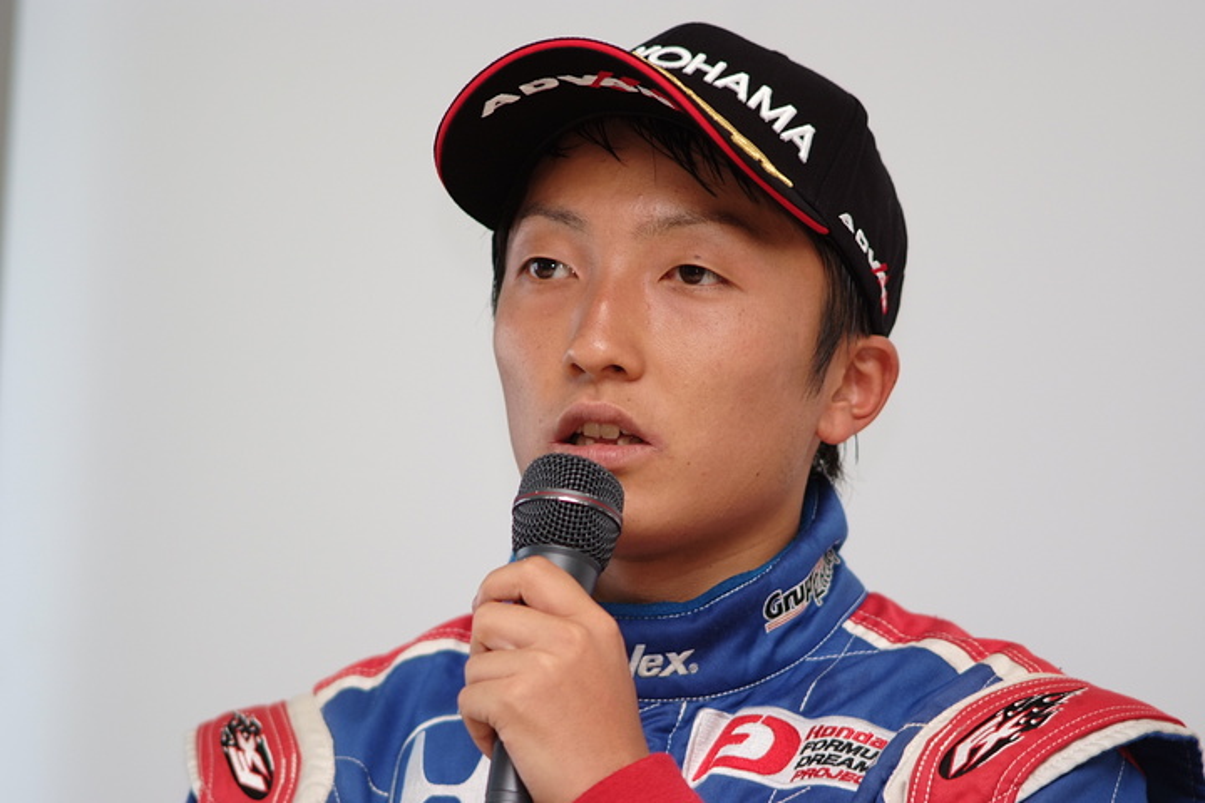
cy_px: 402
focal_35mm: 270
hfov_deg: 7.6
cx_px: 602
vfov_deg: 5.1
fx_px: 9037
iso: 200
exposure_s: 1/125
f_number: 2.8
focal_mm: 180
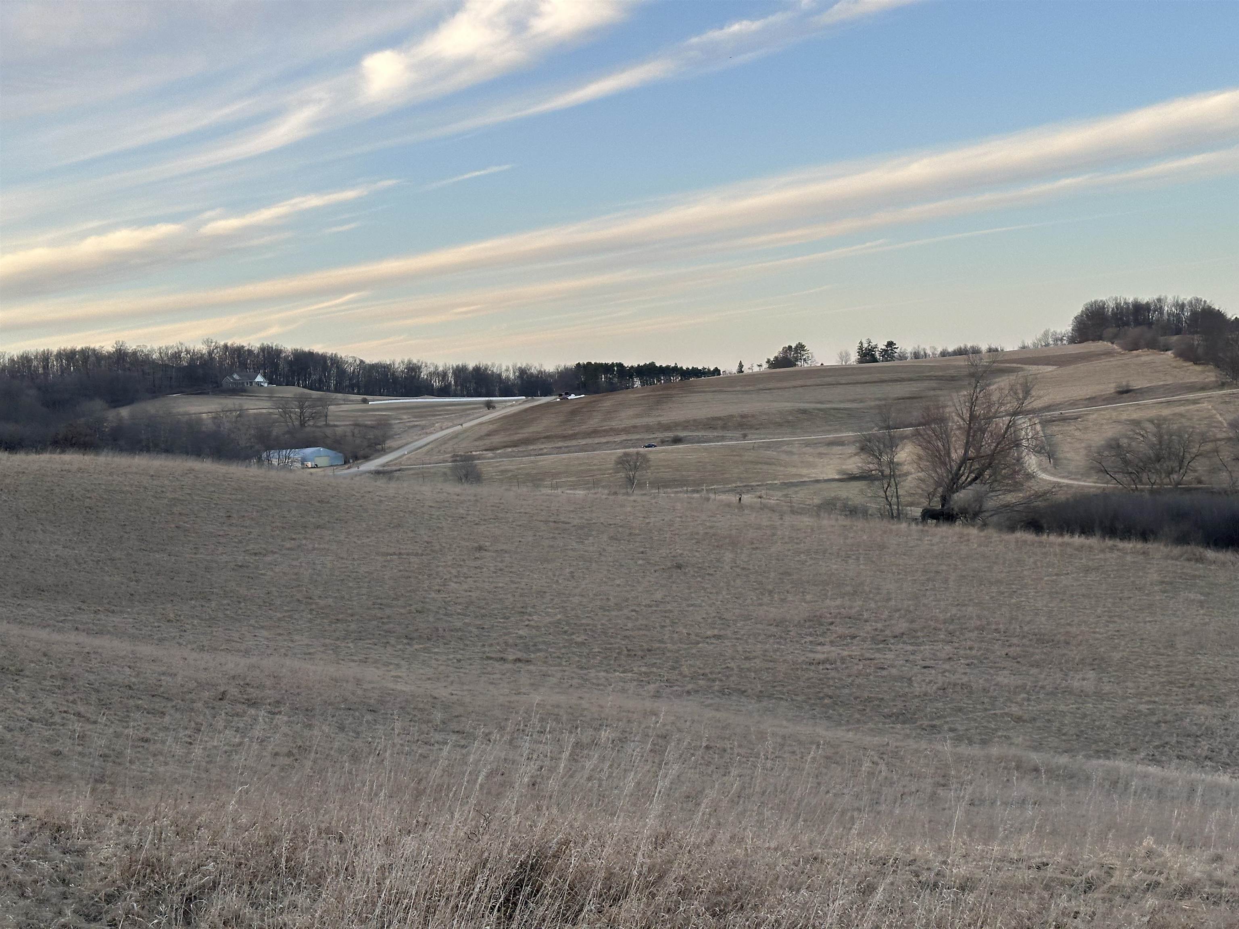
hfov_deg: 39.7
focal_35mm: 48
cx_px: 620
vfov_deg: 30.3
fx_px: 1718
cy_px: 464
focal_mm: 6.86
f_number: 1.78
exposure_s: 1/532
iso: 64
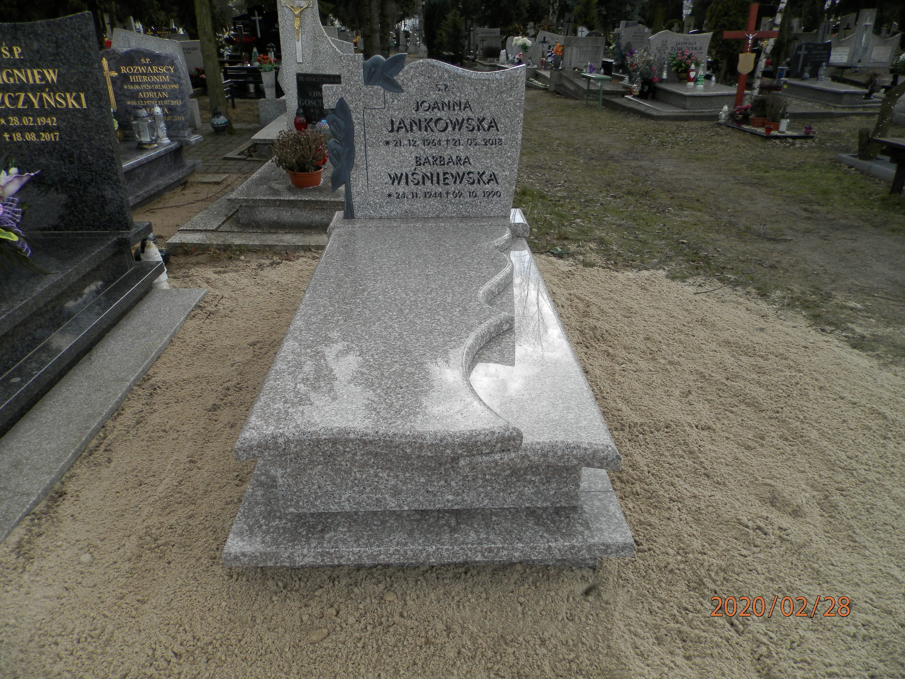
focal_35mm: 25
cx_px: 452
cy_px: 340
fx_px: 654
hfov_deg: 69.4
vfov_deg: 54.9
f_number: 3.1
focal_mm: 4.5
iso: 80
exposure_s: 1/250
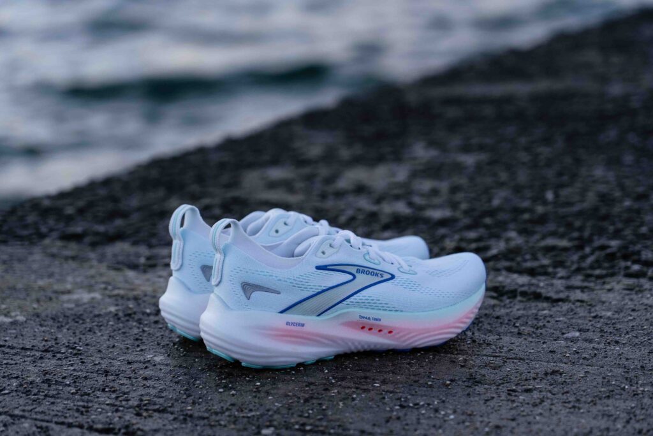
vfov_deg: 13.1
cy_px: 218
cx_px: 326
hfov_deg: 19.4
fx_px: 1906
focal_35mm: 105
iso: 400
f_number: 4
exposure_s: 1/320
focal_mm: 105
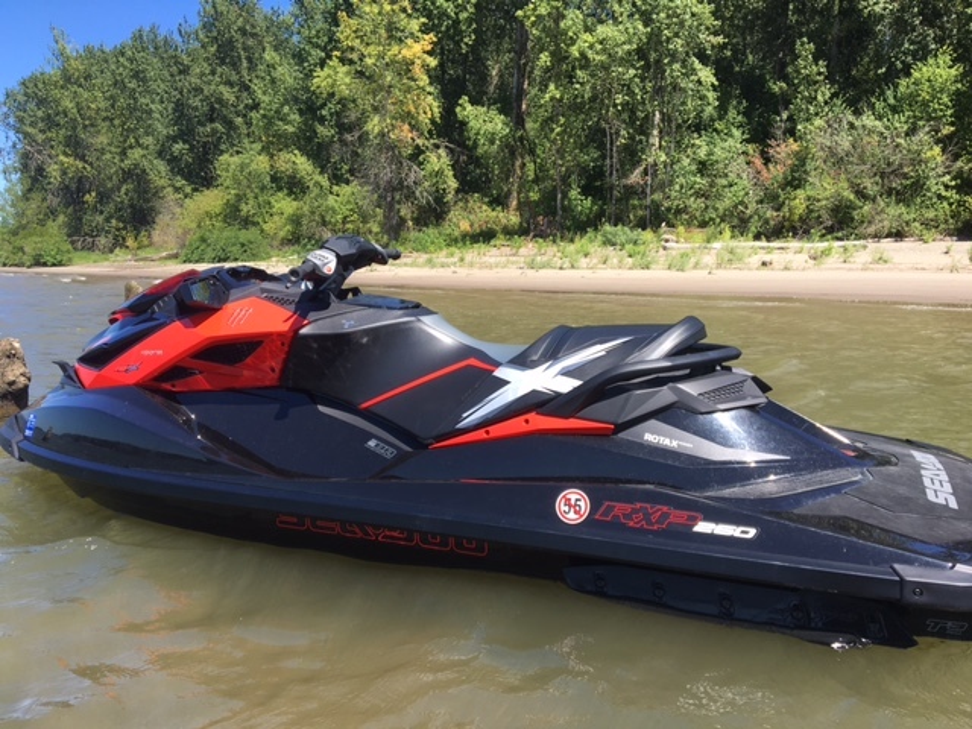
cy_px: 364
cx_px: 486
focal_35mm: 29
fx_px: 814
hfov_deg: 61.7
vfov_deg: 48.2
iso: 25
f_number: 2.2
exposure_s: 1/674
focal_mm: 4.15
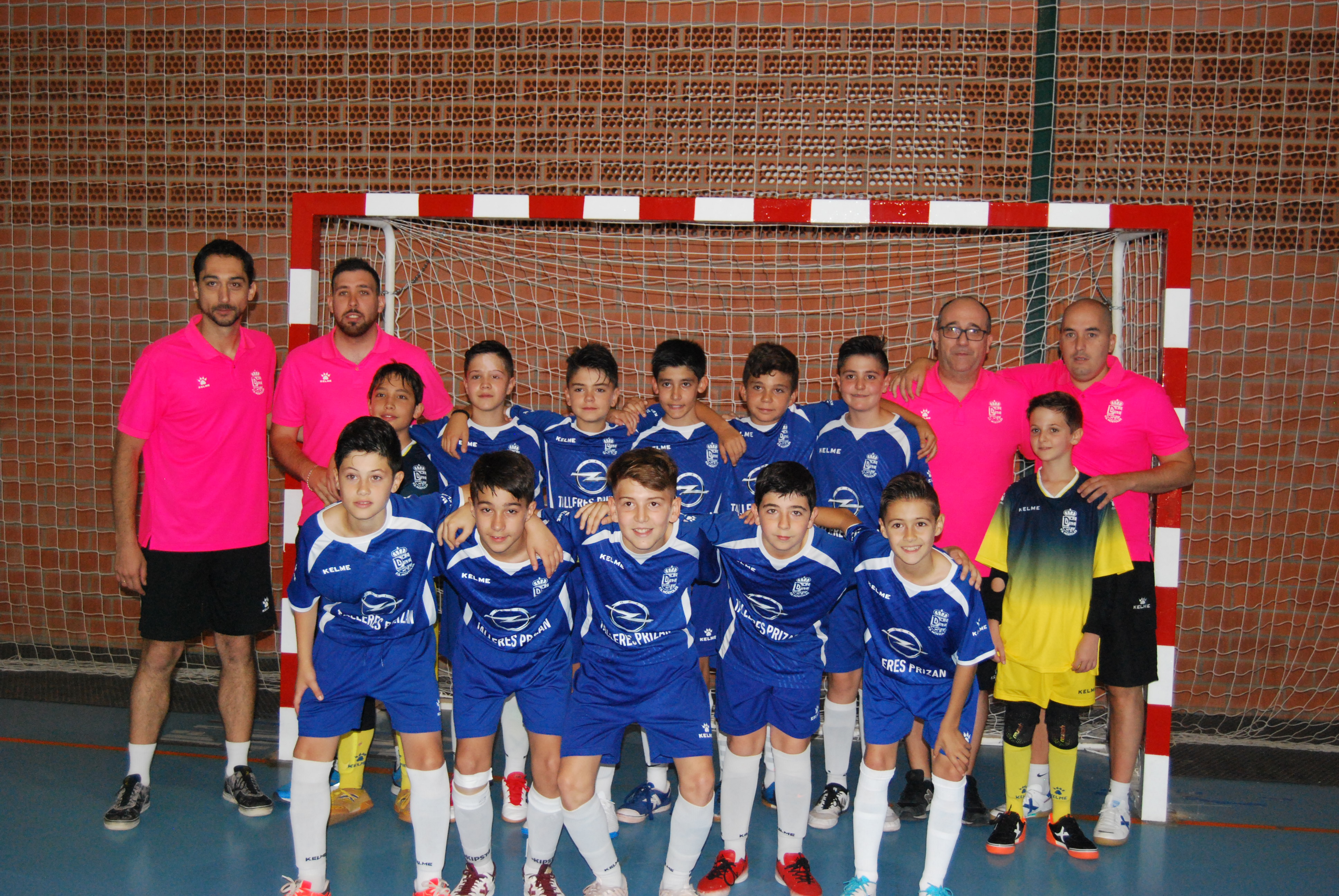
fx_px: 1452
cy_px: 448
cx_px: 670
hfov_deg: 49.5
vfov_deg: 34.3
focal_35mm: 39
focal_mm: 26
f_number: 4.2
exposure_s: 1/60
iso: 1000
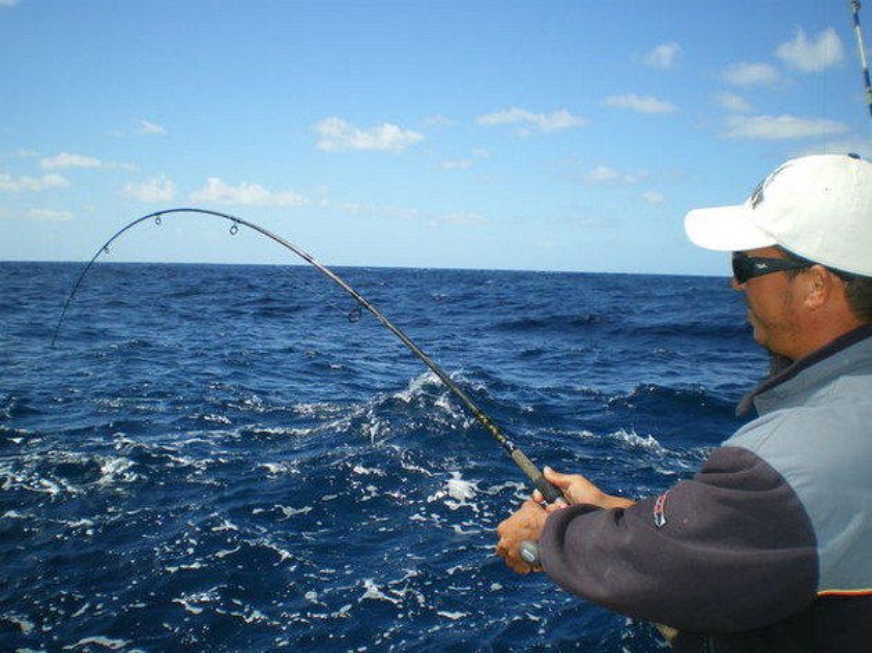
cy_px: 326
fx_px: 907
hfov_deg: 51.4
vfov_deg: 39.6
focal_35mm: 36
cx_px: 436
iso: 64
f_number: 4.6
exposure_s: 1/640
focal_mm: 6.3
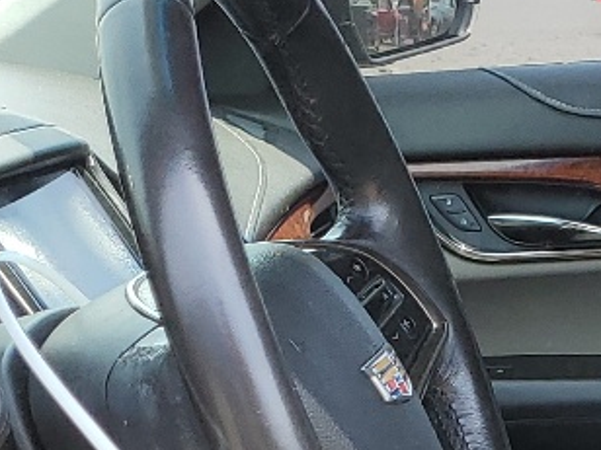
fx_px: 2344
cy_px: 941
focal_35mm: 135
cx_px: 650
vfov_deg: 10.1
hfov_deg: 14.3
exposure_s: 1/417
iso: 50
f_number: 1.5
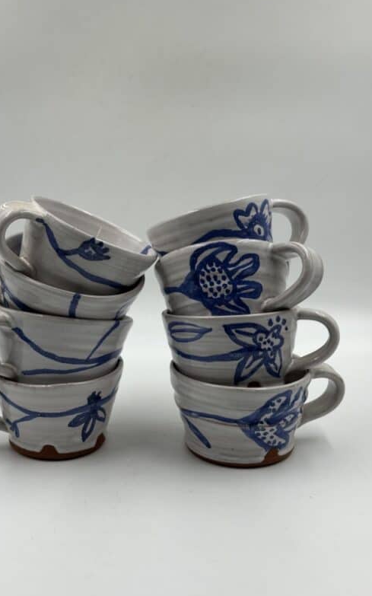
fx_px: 844
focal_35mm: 52
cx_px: 148
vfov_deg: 38.9
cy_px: 296
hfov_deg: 24.8
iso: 64
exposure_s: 1/398
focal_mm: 6.86
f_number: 1.78
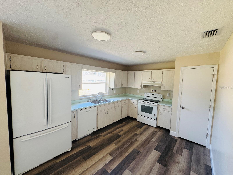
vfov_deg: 85.7
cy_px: 88
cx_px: 116
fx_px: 94
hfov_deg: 102.1
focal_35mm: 14
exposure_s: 1/99
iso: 160
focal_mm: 2.22
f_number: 2.2
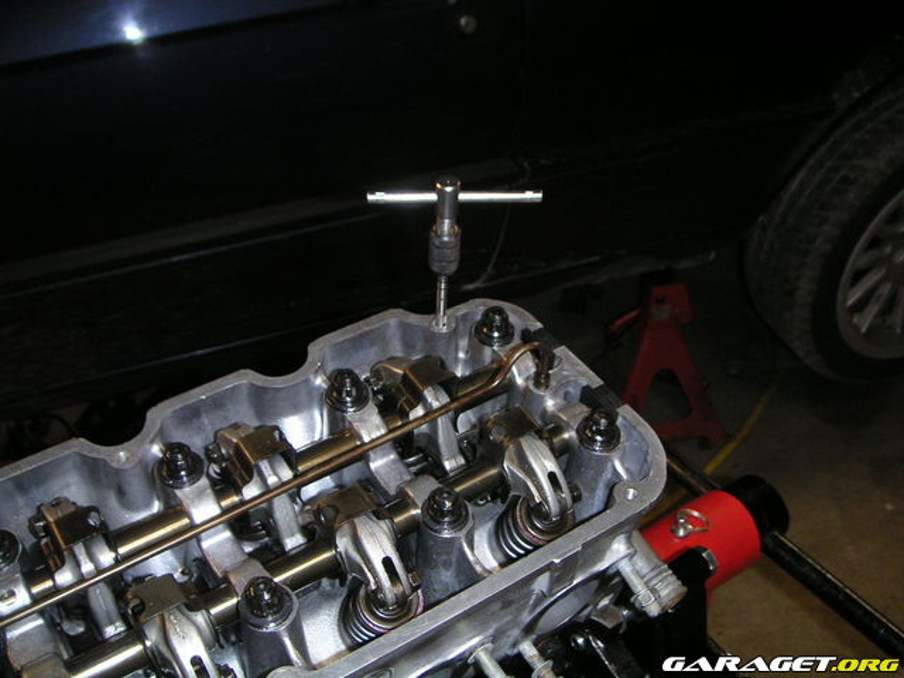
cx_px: 452
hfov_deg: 49.0
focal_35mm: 38
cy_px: 339
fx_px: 992
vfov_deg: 37.7
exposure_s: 1/45
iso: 160
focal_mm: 6
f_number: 2.8
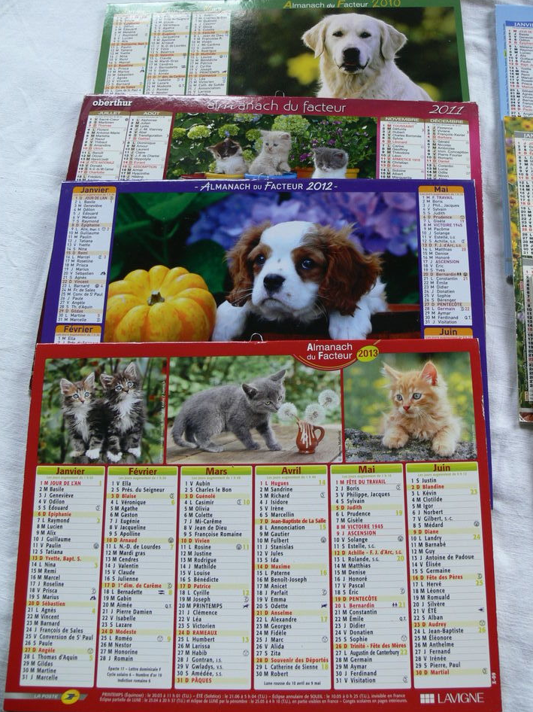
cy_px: 351
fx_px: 760
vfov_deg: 50.1
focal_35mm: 37
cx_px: 275
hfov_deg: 38.6
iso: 80
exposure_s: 1/30
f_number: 2.8
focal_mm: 7.4
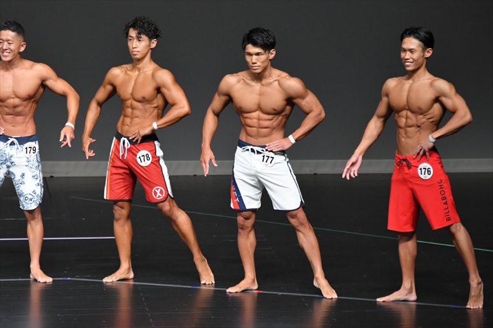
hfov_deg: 6.5
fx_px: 4312
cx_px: 246
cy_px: 164
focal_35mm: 315
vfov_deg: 4.4
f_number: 5.6
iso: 4000
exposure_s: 1/400
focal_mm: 210
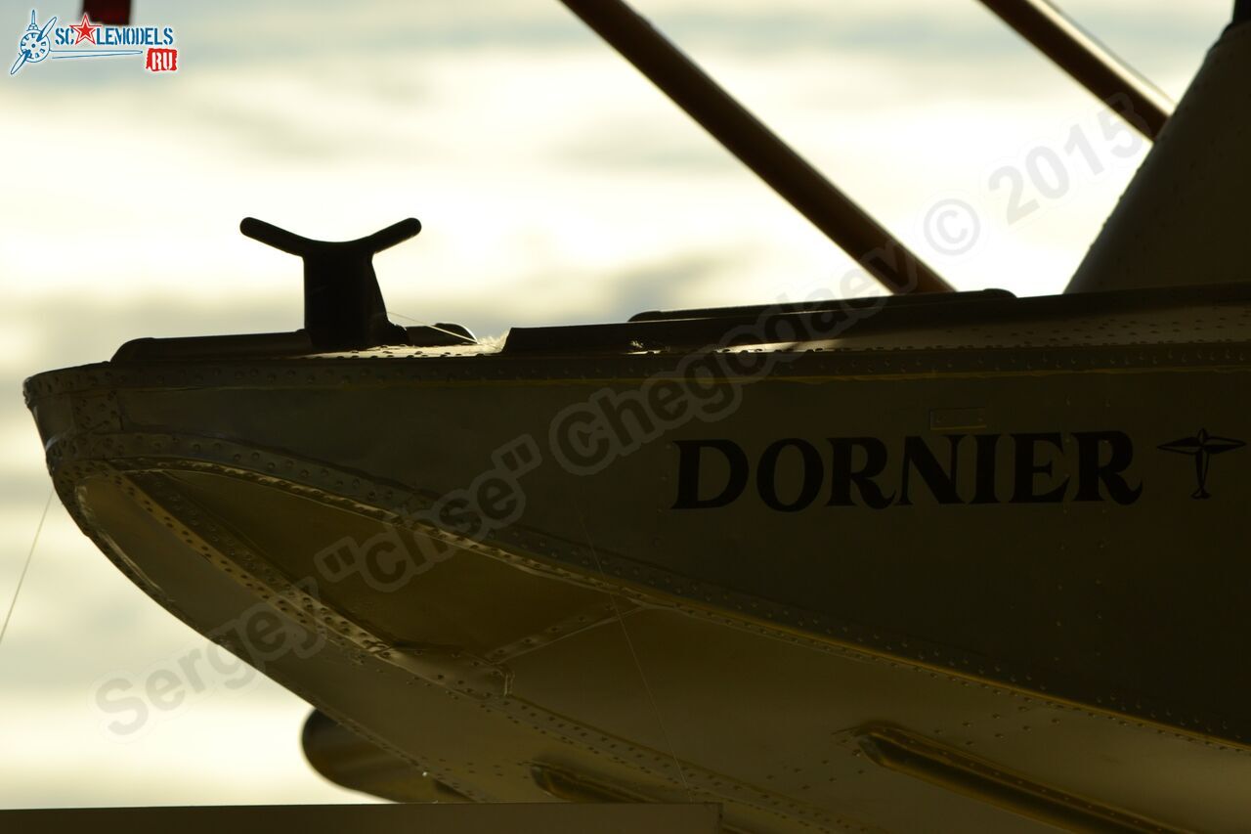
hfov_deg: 5.3
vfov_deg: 3.5
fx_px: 13550
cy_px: 417
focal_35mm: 390
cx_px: 626
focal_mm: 260
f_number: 10
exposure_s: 1/200
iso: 100
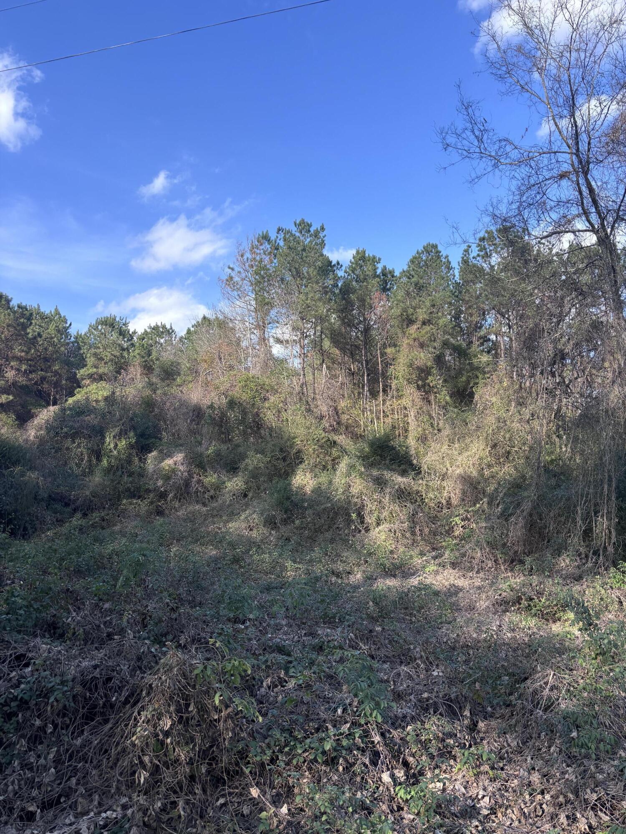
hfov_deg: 53.1
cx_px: 313
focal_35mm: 26
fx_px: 627
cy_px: 417
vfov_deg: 67.3
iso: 50
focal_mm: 5.96
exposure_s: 1/1205
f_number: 1.6
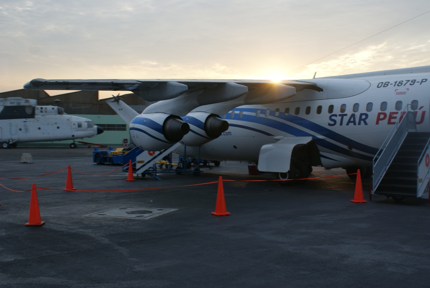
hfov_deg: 46.4
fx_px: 502
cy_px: 144
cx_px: 215
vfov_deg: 31.9
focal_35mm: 42
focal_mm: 28
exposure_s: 1/60
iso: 100
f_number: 5.6
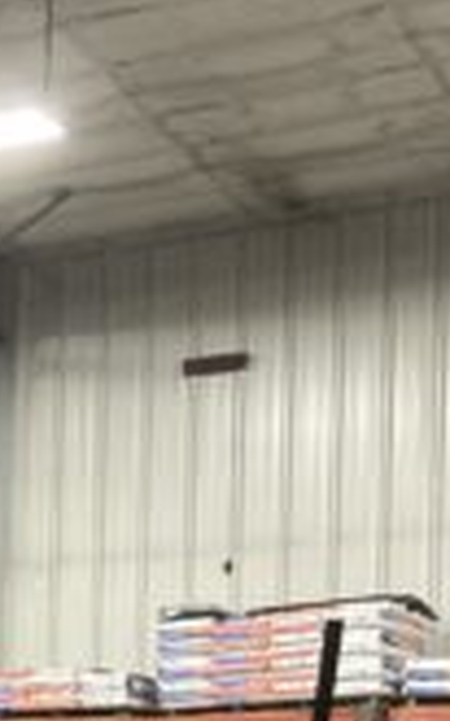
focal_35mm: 112
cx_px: -682
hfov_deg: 10.0
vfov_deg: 17.6
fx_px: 2200
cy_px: 900
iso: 125
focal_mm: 3
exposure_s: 1/60
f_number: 1.8
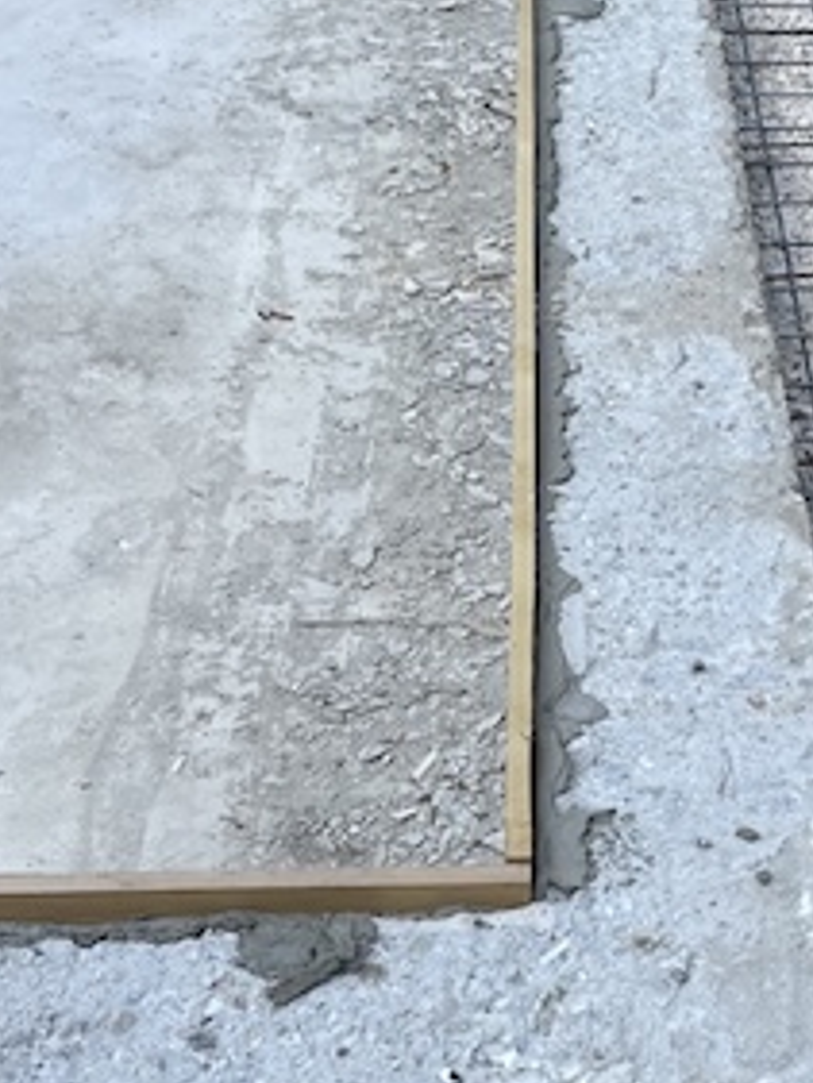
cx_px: 875
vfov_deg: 26.3
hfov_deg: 19.2
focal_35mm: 74
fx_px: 2316
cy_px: 532
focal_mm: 4.2
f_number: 1.6
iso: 32
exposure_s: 1/2451
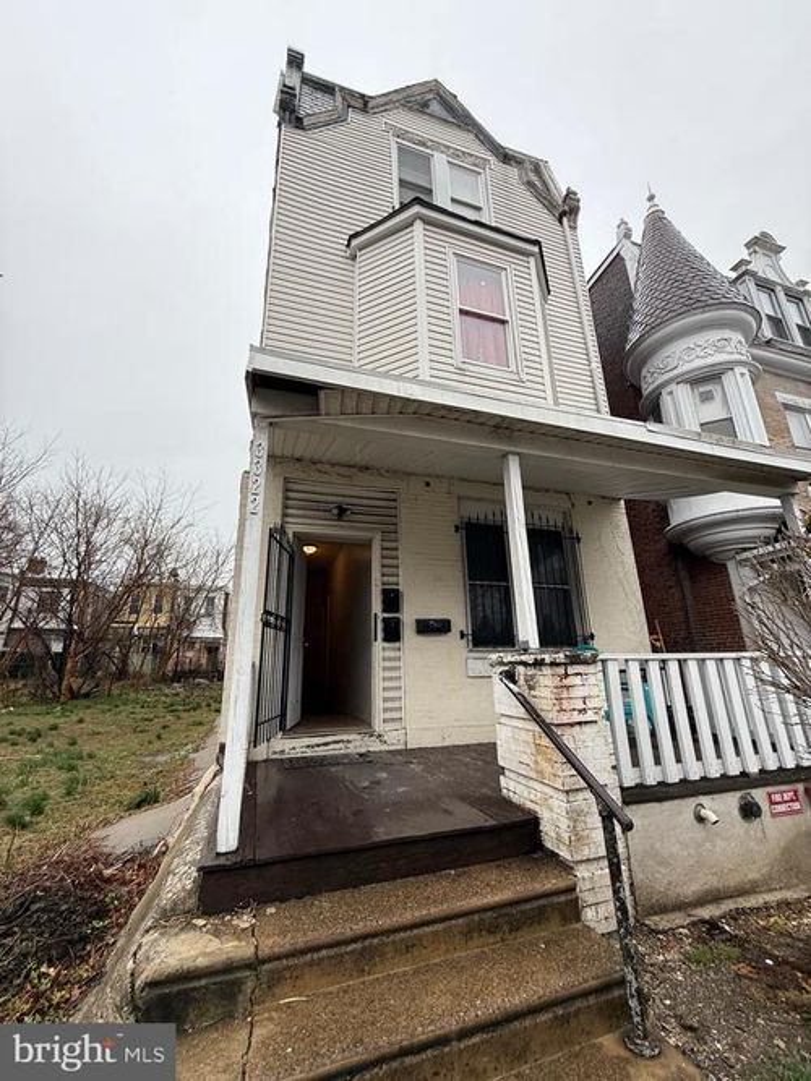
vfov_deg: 102.1
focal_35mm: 14
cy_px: 540
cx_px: 406
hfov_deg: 85.7
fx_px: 437
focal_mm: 2.22
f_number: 2.2
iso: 64
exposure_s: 1/154
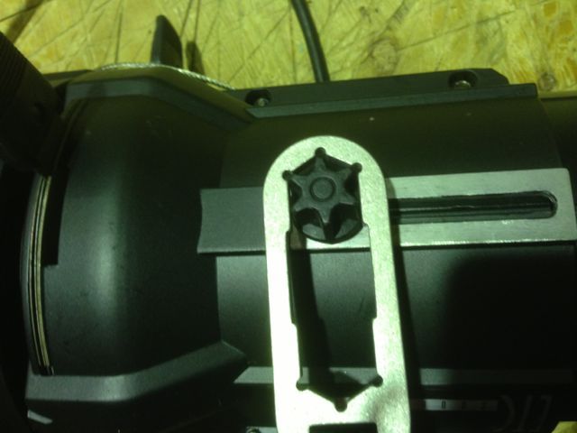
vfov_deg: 42.9
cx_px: 288
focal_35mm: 33
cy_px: 216
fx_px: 550
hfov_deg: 55.4
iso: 200
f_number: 2.4
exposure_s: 1/20
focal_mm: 4.13
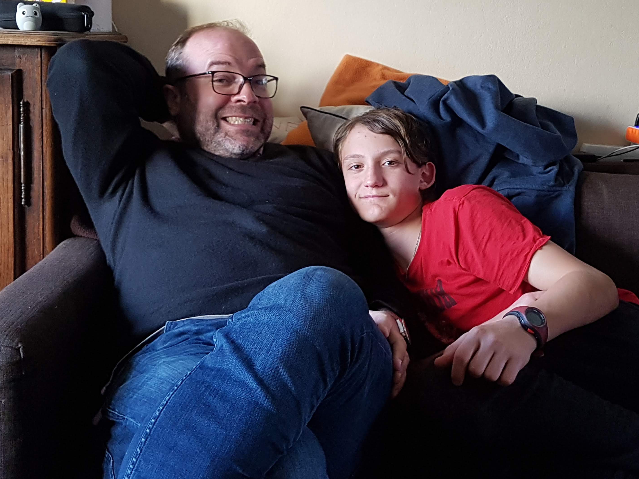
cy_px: 142
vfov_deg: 38.0
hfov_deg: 49.7
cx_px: 391
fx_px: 683
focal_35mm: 37
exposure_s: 1/50
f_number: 1.7
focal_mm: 4.2
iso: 160
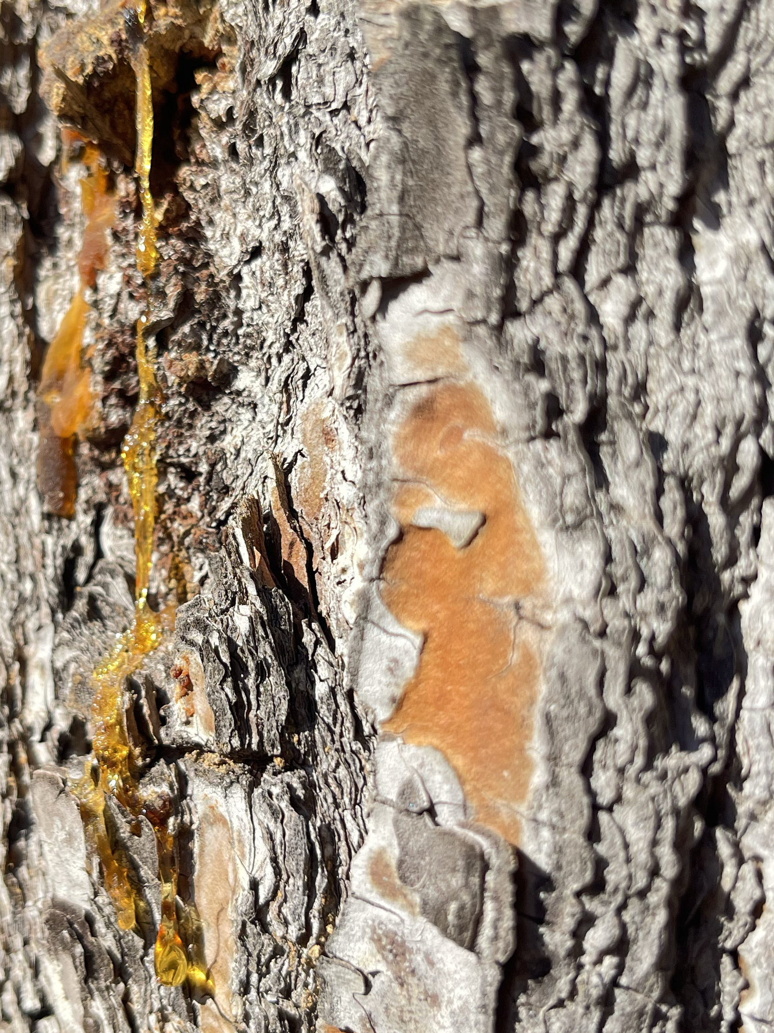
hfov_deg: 31.9
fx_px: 1342
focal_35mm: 45
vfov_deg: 42.1
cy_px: 543
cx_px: 265
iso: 50
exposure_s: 1/1667
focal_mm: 5.1
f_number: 1.6
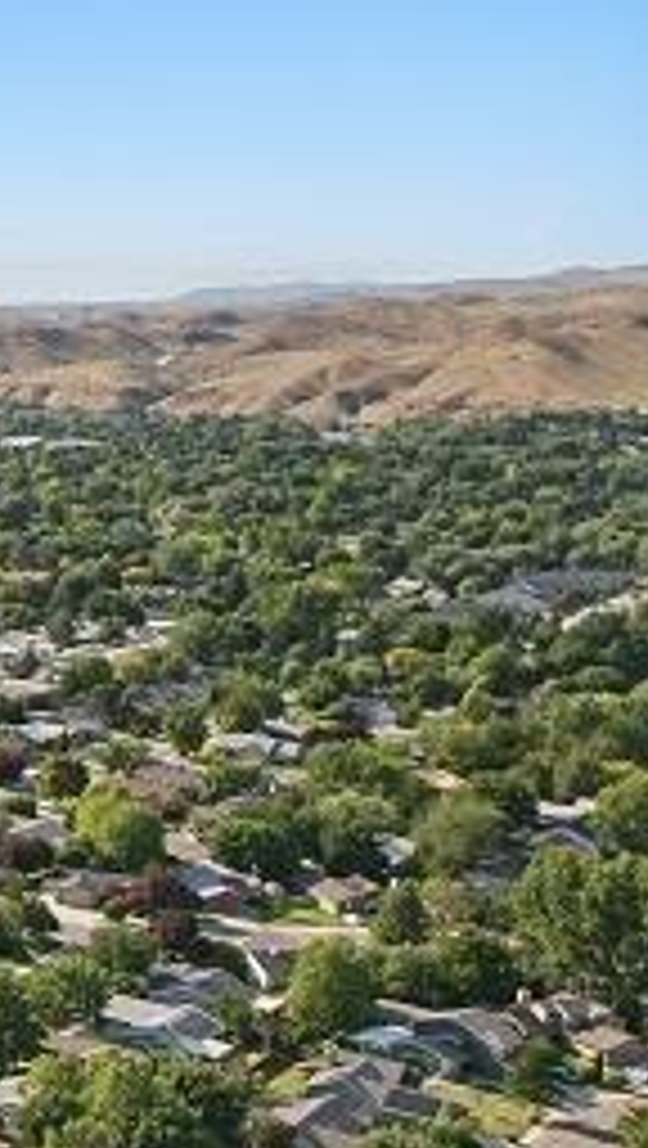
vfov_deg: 32.2
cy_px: 720
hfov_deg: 13.3
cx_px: -950
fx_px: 1980
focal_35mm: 65
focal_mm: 8.4
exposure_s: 1/4000
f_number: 2.8
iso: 100
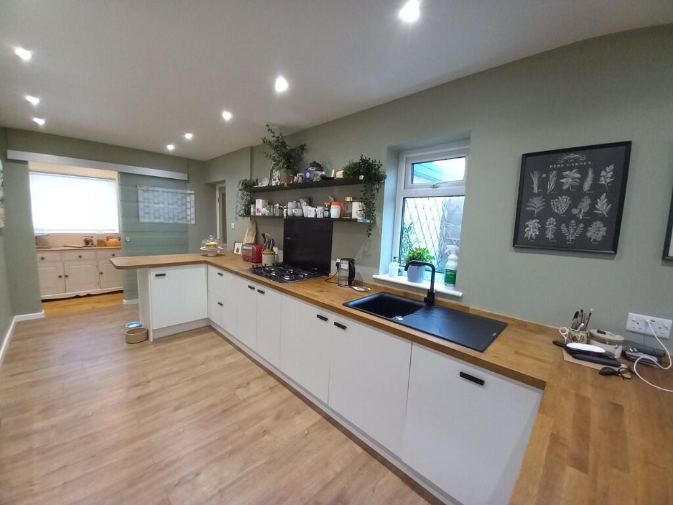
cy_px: 252
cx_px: 336
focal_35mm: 13
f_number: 2.2
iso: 200
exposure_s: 1/25
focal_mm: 1.13
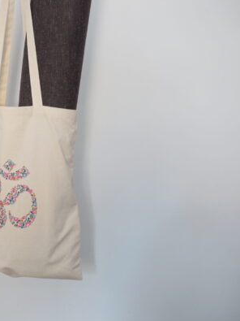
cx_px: 20
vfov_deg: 35.1
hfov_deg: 25.8
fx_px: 506
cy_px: 160
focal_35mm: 55
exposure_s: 1/6
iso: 250
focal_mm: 25
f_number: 7.1
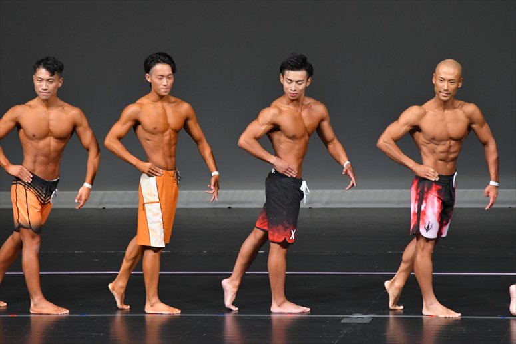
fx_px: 4513
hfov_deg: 6.5
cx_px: 258
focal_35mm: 315
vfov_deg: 4.4
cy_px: 172
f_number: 5.6
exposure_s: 1/400
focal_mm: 210
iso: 4000
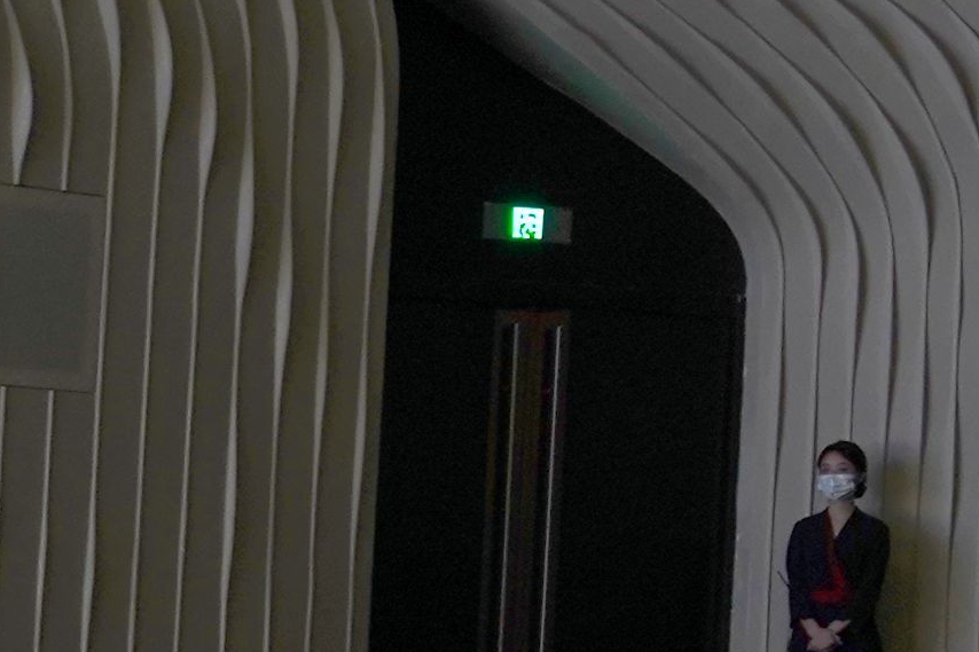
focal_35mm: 239
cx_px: 2655
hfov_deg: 7.8
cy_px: 116
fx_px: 6498
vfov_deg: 5.7
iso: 1000
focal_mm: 34
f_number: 4
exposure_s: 1/25
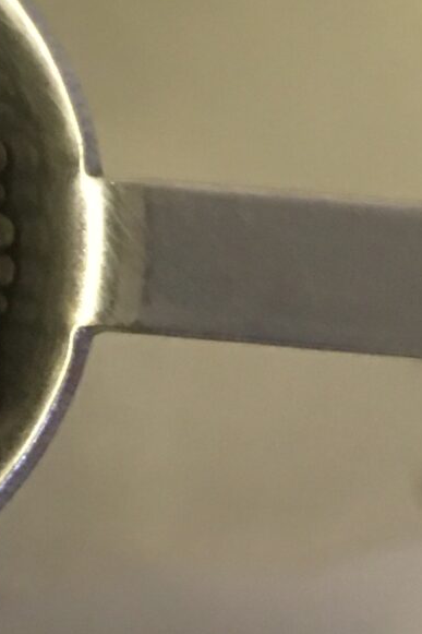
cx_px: -383
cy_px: 121
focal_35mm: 133
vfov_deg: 15.3
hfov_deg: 9.7
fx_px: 2340
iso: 125
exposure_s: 1/8
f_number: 2.2
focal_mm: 4.15
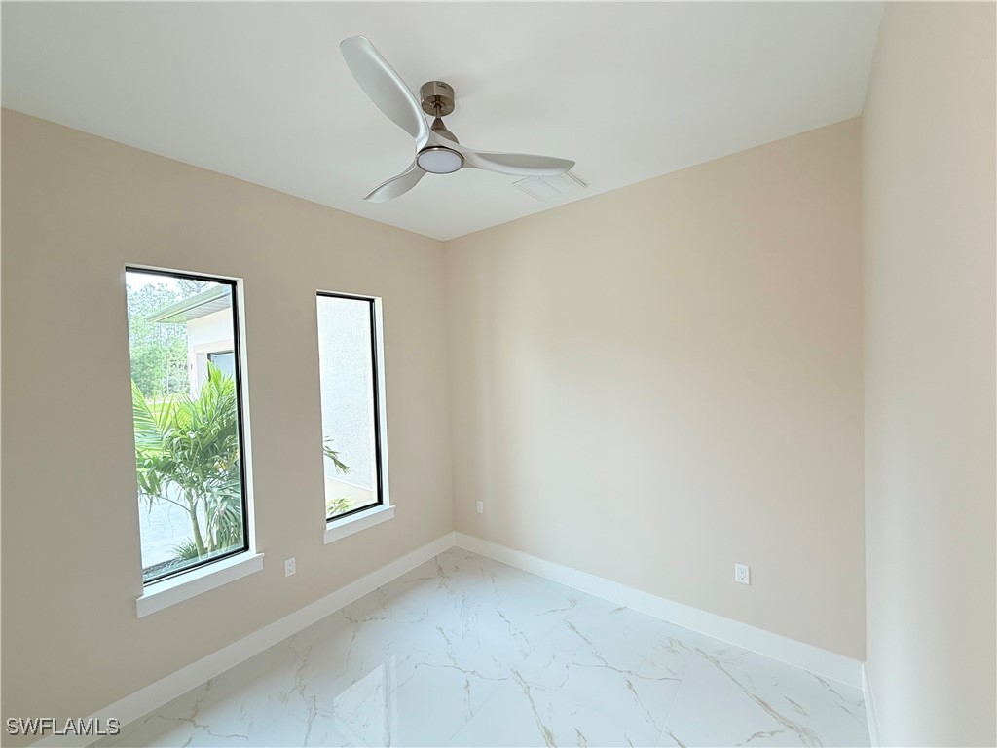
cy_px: 374
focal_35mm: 14
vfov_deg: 85.7
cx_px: 498
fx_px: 403
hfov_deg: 102.1
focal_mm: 2.22
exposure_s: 1/120
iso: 80
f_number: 2.2
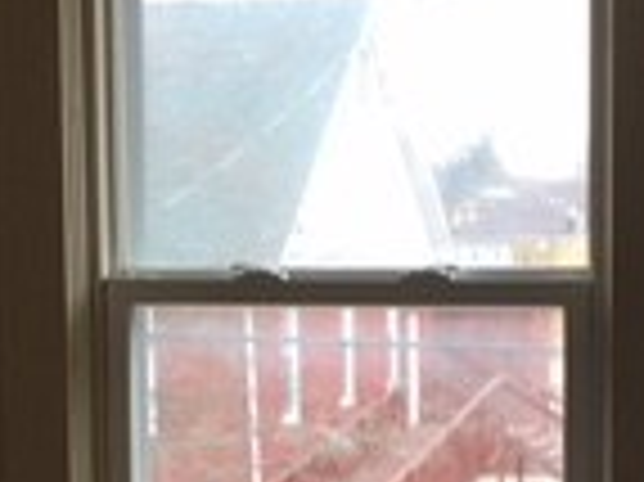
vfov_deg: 11.3
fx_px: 2417
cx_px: 63
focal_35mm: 130
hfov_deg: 15.0
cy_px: 450
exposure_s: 1/120
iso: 25
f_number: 2.2
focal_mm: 4.15
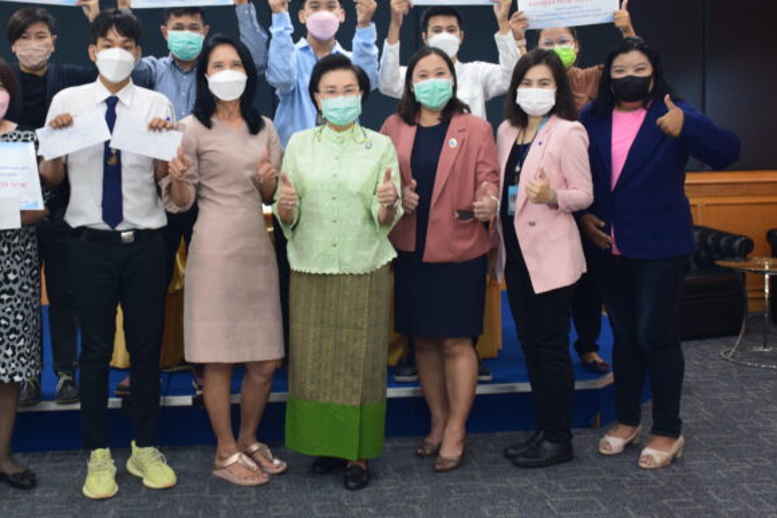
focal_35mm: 46
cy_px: 190
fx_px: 986
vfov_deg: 29.3
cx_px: 342
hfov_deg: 42.9
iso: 720
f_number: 6.3
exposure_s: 1/15
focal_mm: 23
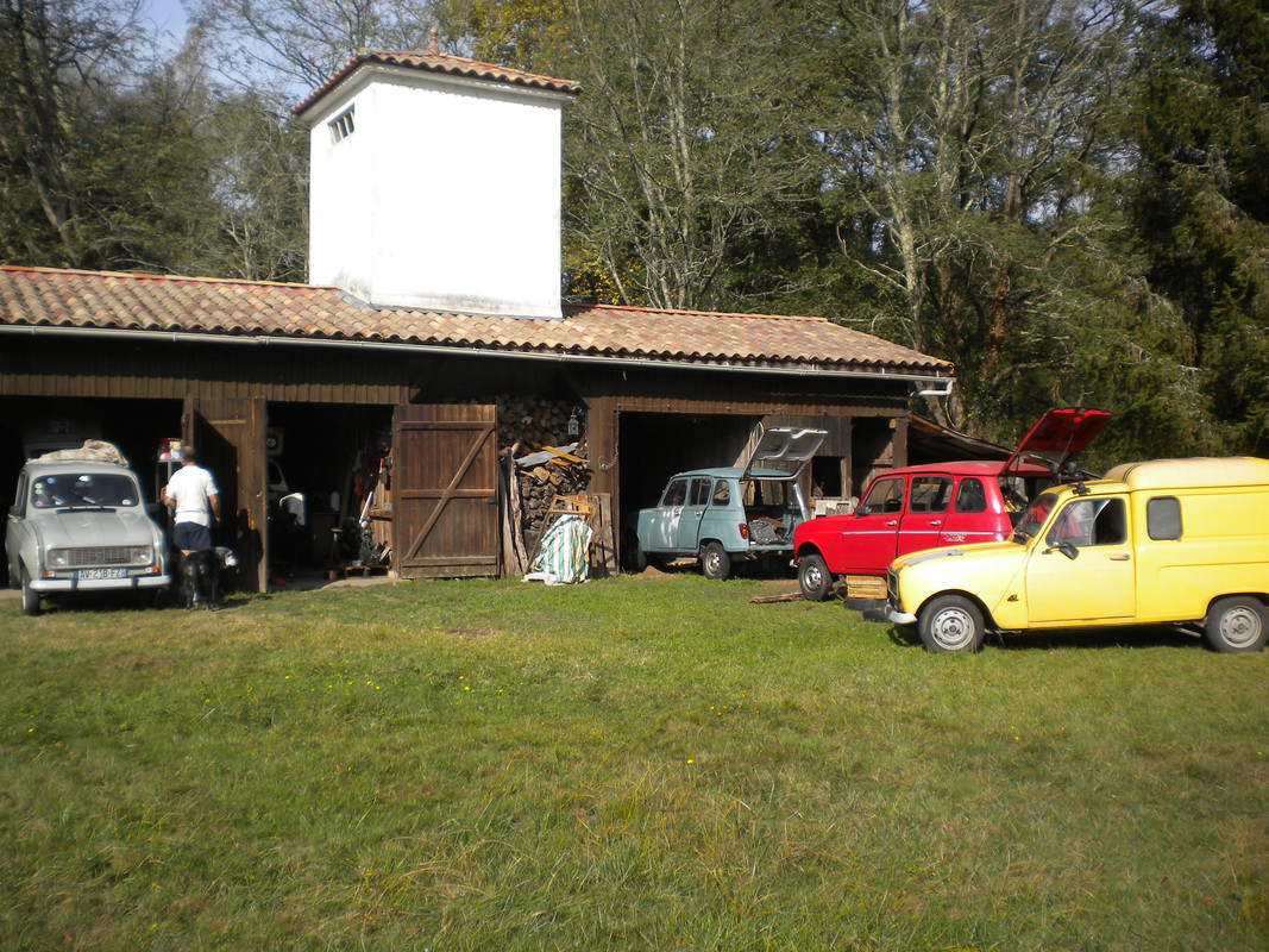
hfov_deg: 52.6
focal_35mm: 35
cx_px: 634
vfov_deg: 40.7
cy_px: 476
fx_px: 1283
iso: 80
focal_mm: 6.3
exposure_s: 1/683
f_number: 4.6
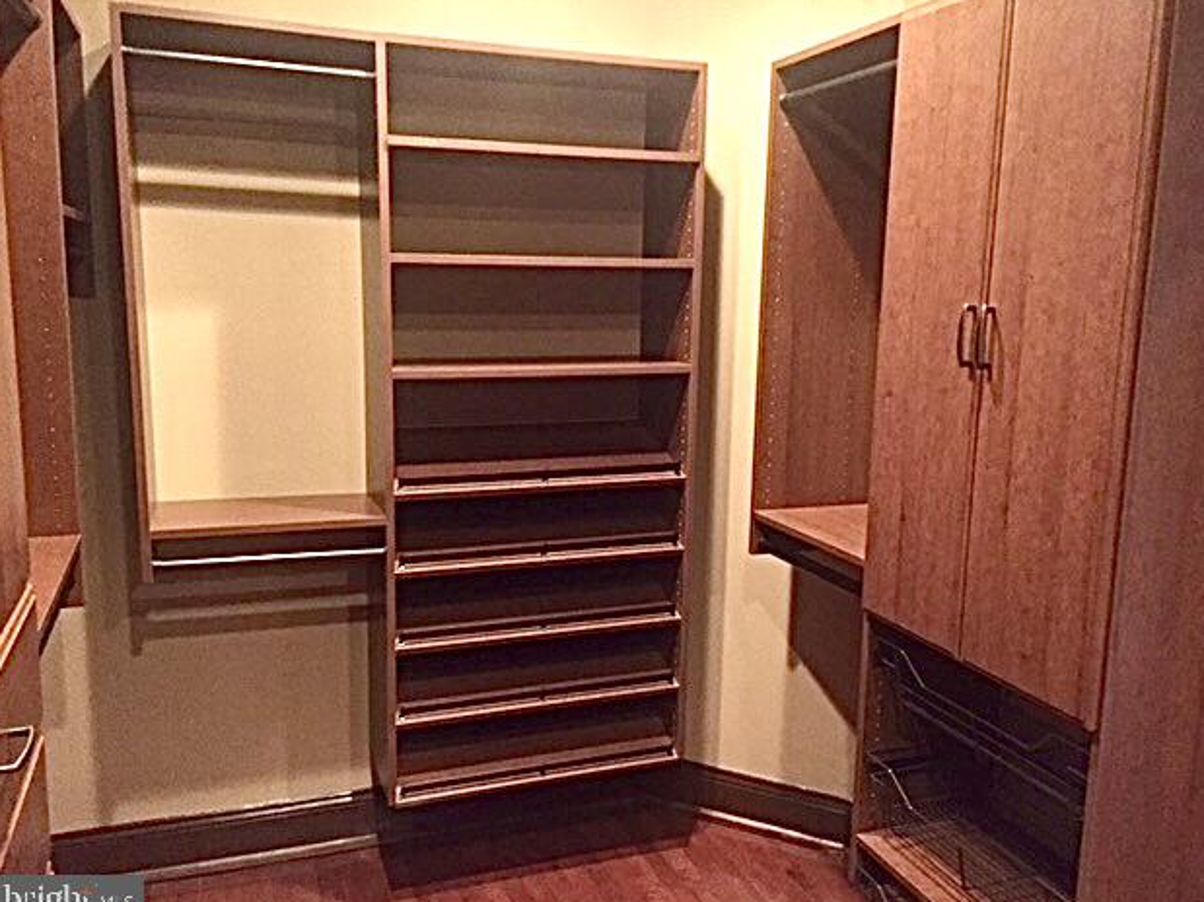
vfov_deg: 46.8
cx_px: 615
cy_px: 459
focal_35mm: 30
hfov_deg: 60.0
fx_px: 1043
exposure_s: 1/15
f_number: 2.2
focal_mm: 4.15
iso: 500
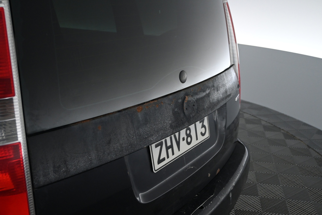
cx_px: 161
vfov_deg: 36.2
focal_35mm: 37
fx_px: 329
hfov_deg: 52.2
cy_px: 108
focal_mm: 24.5
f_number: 4.2
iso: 1600
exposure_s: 1/60
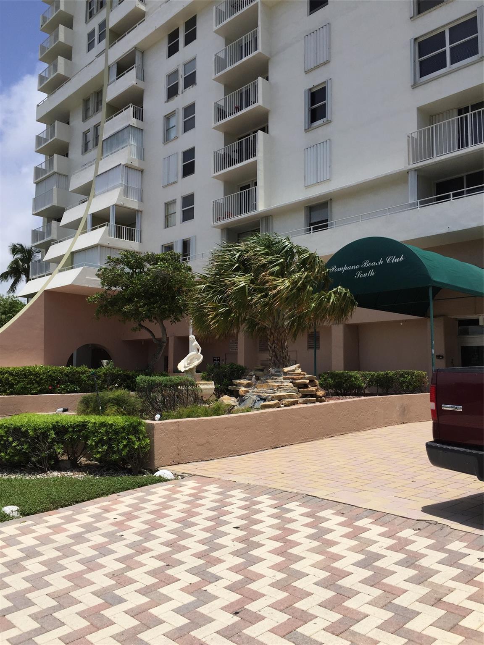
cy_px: 322
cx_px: 242
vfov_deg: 61.7
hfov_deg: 48.2
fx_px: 541
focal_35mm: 29
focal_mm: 4.15
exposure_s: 1/3300
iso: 32
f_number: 2.2
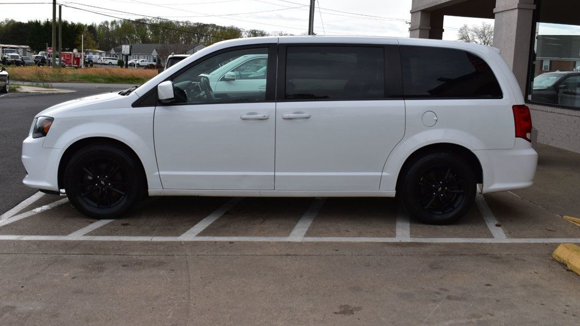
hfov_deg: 54.6
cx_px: 293
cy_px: 134
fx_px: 562
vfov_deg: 32.3
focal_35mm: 37
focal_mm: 23
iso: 400
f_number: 11
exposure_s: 1/400
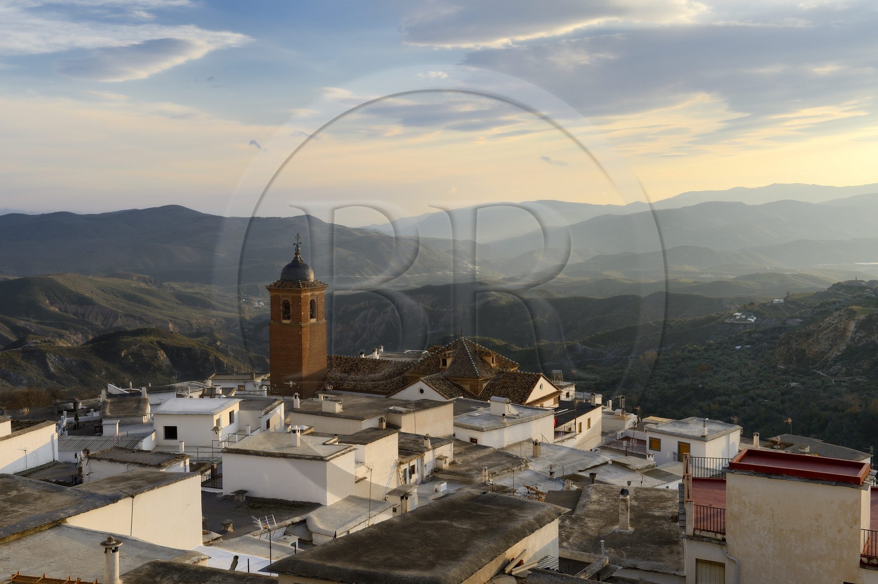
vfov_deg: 31.8
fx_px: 1023
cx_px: 439
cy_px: 292
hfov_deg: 46.4
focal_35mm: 42
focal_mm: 42
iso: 200
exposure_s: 1/250
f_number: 8
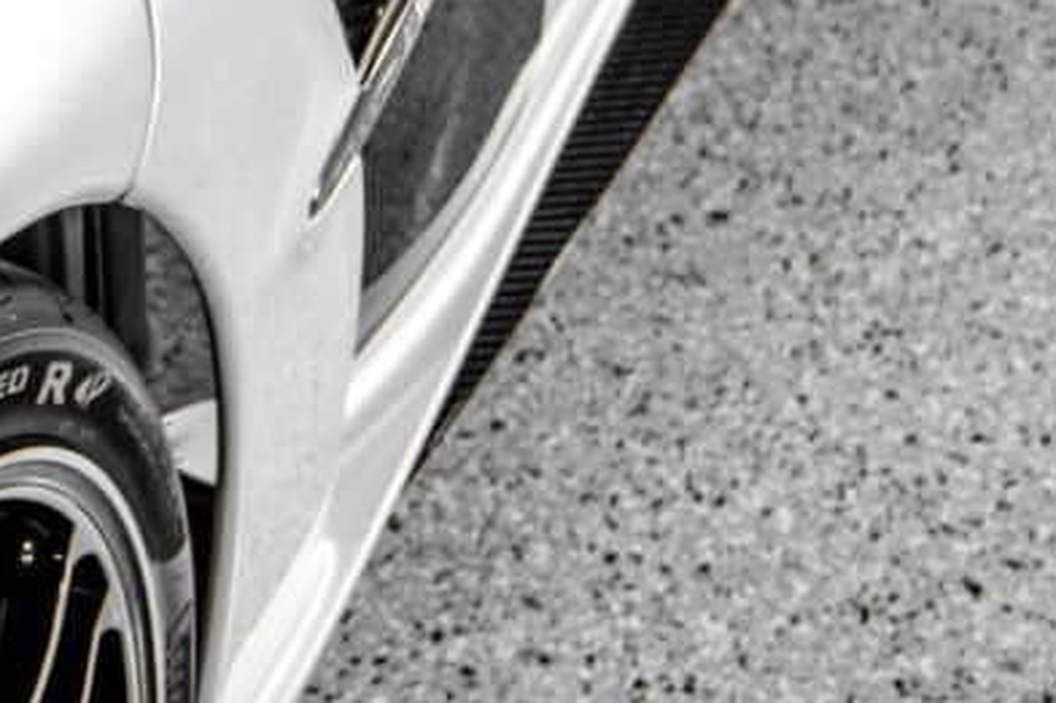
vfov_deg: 9.9
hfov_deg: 14.6
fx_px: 3987
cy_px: -185
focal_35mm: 136
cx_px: -242
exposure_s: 1/125
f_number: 10
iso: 125
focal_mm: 52
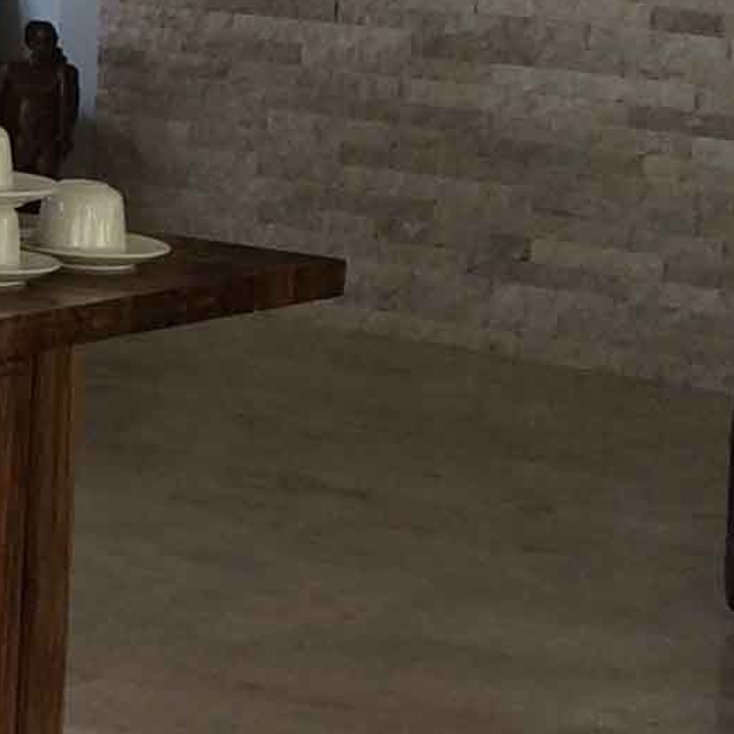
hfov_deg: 8.9
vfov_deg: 10.8
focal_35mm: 160
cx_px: -1475
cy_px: -84
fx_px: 3838
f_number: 2.2
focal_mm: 4.15
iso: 32
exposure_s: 1/105
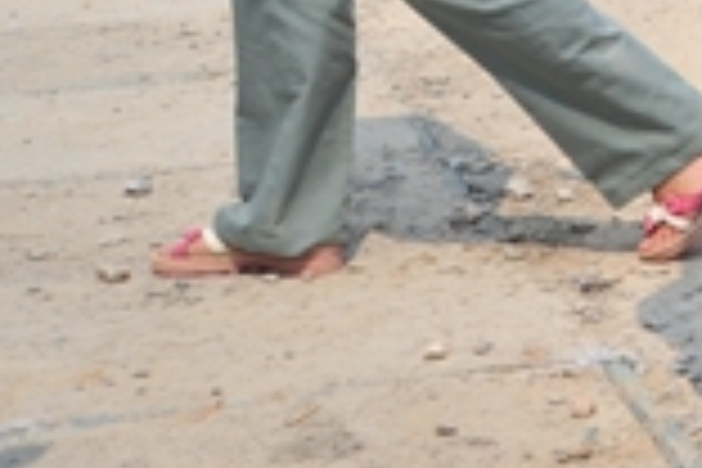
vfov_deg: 8.6
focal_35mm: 154
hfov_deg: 9.7
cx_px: 2192
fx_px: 3003
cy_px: -385
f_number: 14
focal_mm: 24
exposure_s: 1/800
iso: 640
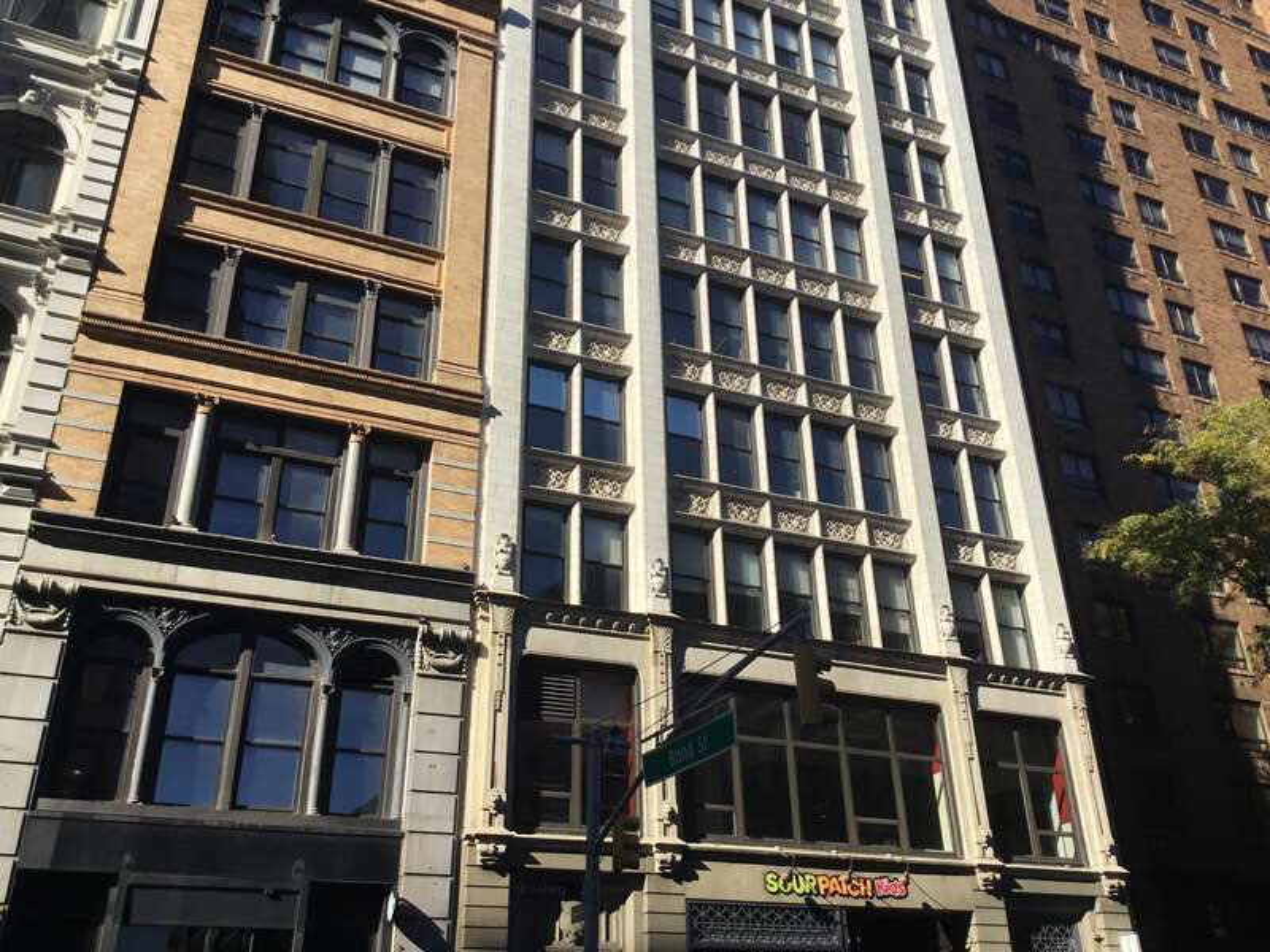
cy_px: 476
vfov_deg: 45.4
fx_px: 1137
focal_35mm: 31
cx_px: 635
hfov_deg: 58.4
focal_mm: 3.3
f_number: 2.4
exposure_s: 1/1359
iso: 25
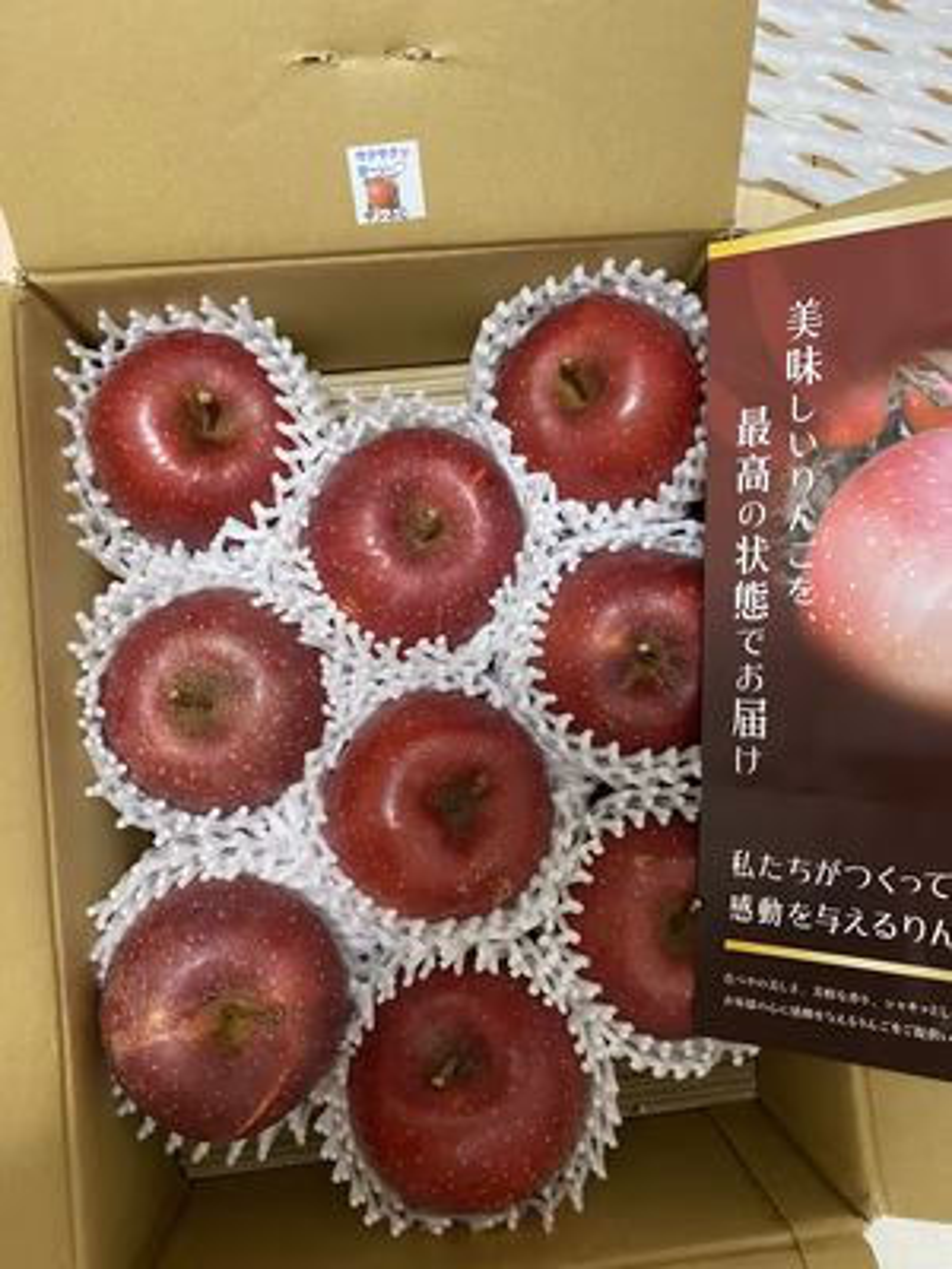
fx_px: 953
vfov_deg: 67.3
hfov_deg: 53.1
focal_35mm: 26
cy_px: 634
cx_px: 476
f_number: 1.8
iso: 320
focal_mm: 4.25
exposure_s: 1/50
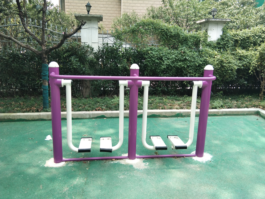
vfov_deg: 45.4
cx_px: 132
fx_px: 237
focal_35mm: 31
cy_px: 100
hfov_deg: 58.4
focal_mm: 3.69
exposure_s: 1/272
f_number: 2.2
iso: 50
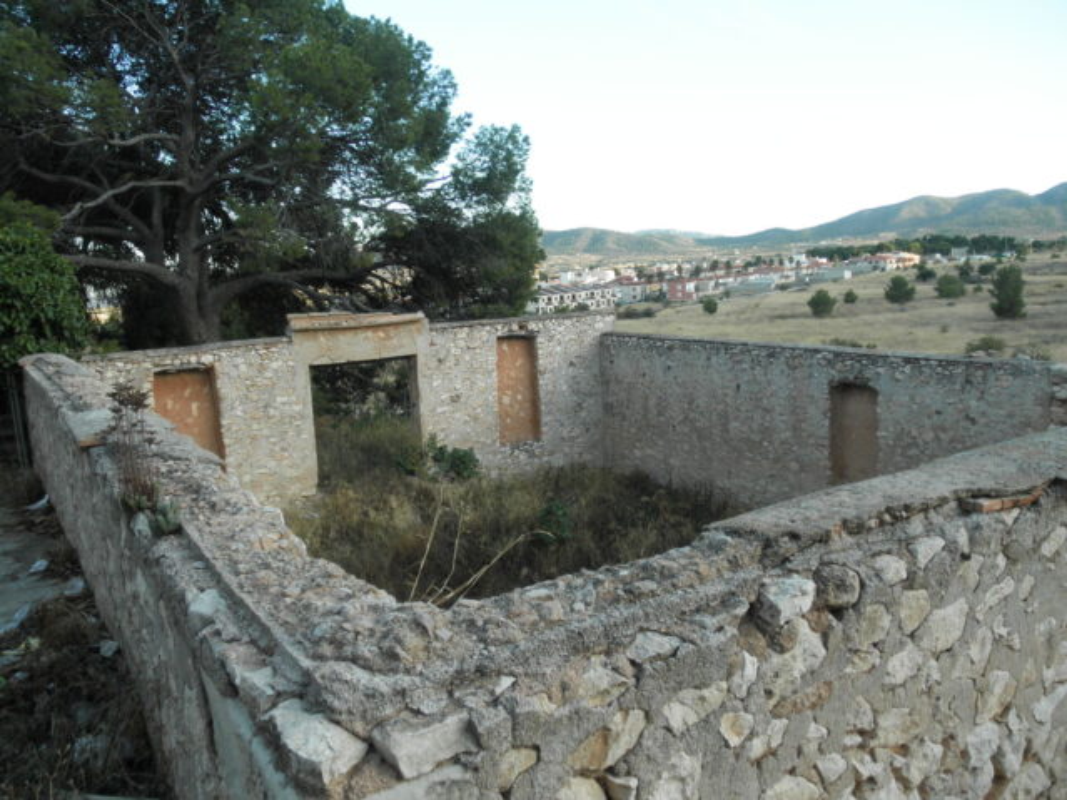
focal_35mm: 28
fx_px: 863
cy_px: 400
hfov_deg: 63.5
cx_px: 534
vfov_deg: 49.7
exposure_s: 1/100
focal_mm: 5
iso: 64
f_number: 3
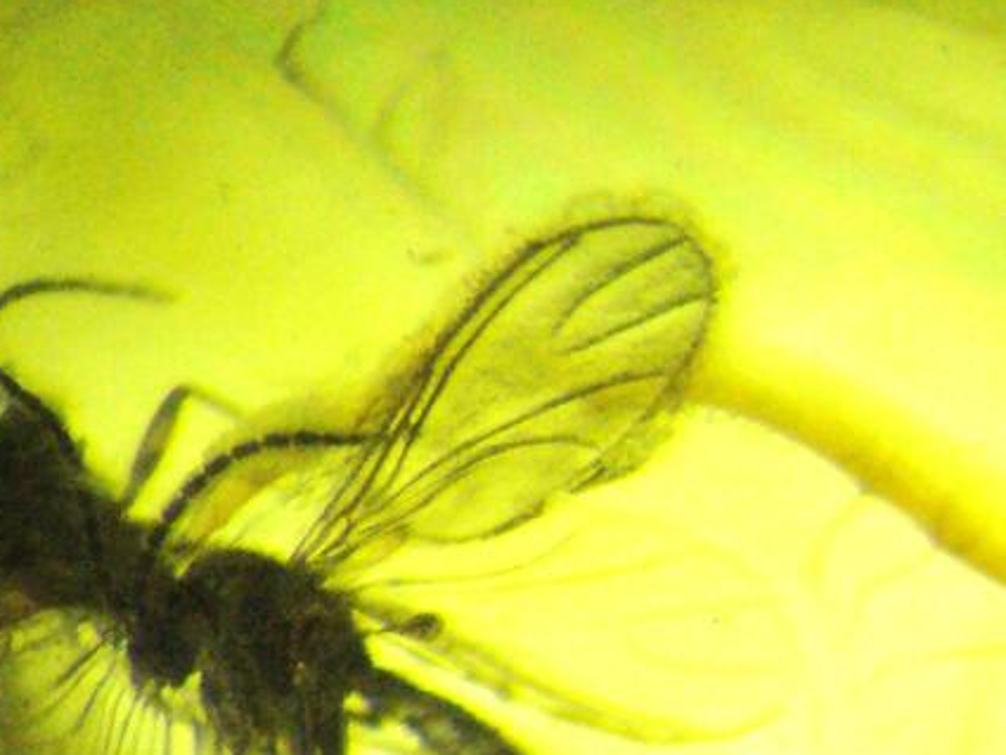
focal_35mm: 194
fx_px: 5640
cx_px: 1027
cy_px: 1004
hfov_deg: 10.1
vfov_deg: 7.6
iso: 400
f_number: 3.9
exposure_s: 1/640
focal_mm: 10.9
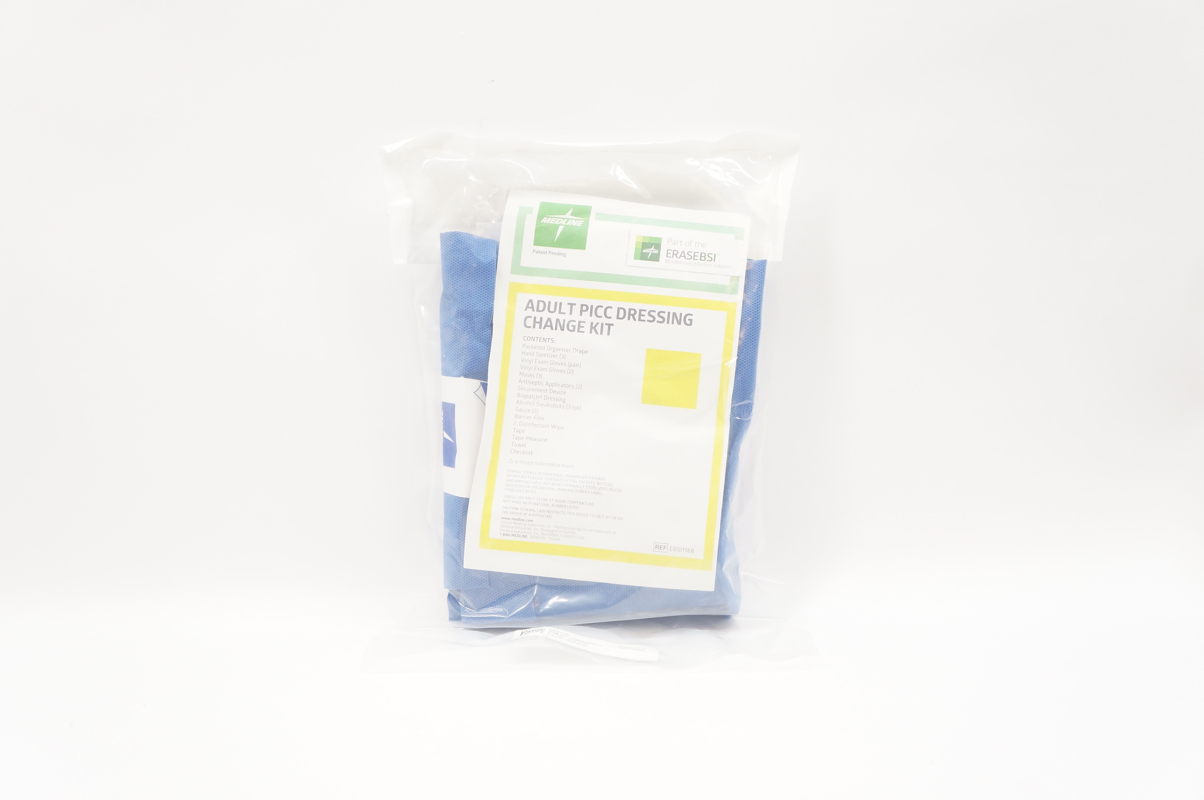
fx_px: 1253
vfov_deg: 35.4
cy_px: 400
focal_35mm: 38
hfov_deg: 51.3
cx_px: 602
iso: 400
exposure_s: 1/60
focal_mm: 25
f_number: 4.5
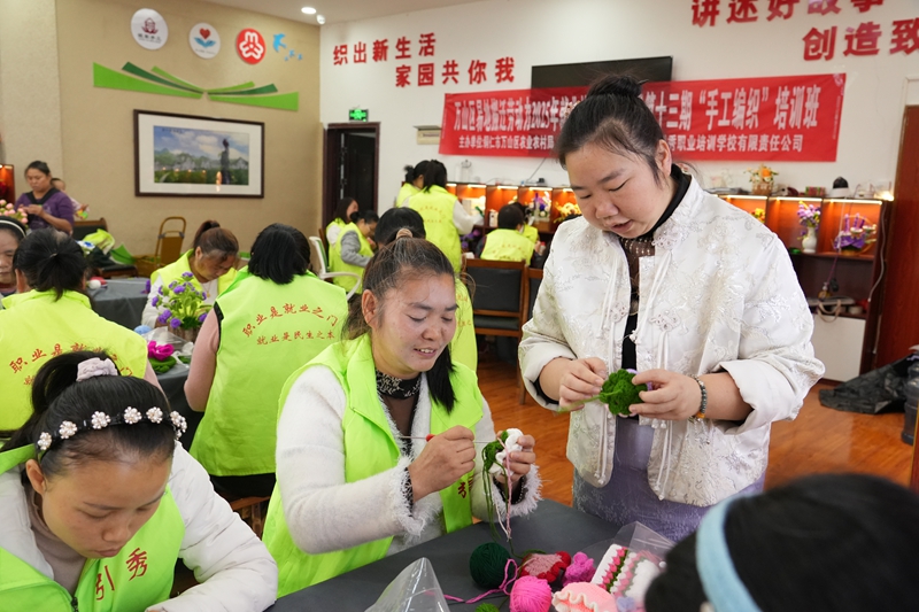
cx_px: 460
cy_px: 306
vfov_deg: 43.6
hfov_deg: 61.9
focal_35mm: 30
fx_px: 766
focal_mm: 30
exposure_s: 1/125
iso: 3200
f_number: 5.6
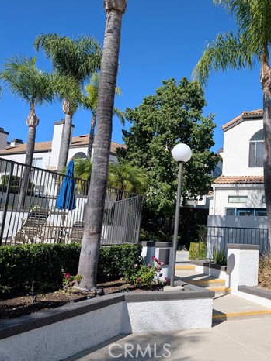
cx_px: 228
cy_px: 175
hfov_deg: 40.6
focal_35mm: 33
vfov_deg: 55.4
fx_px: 345
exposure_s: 1/1912
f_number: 1.68
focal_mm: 6.9
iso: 22
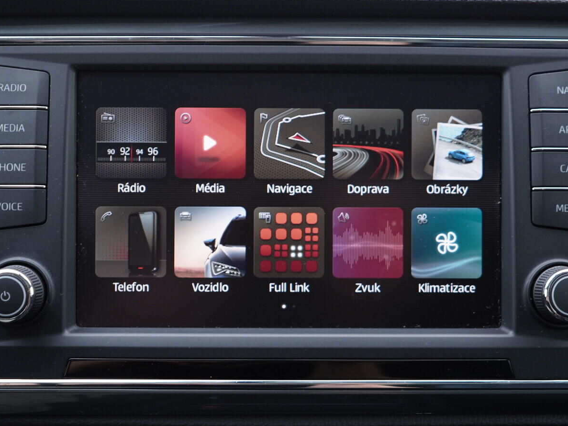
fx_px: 689
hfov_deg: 44.8
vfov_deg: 34.3
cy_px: 227
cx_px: 286
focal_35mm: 42
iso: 320
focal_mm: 24
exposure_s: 1/40
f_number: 2.8
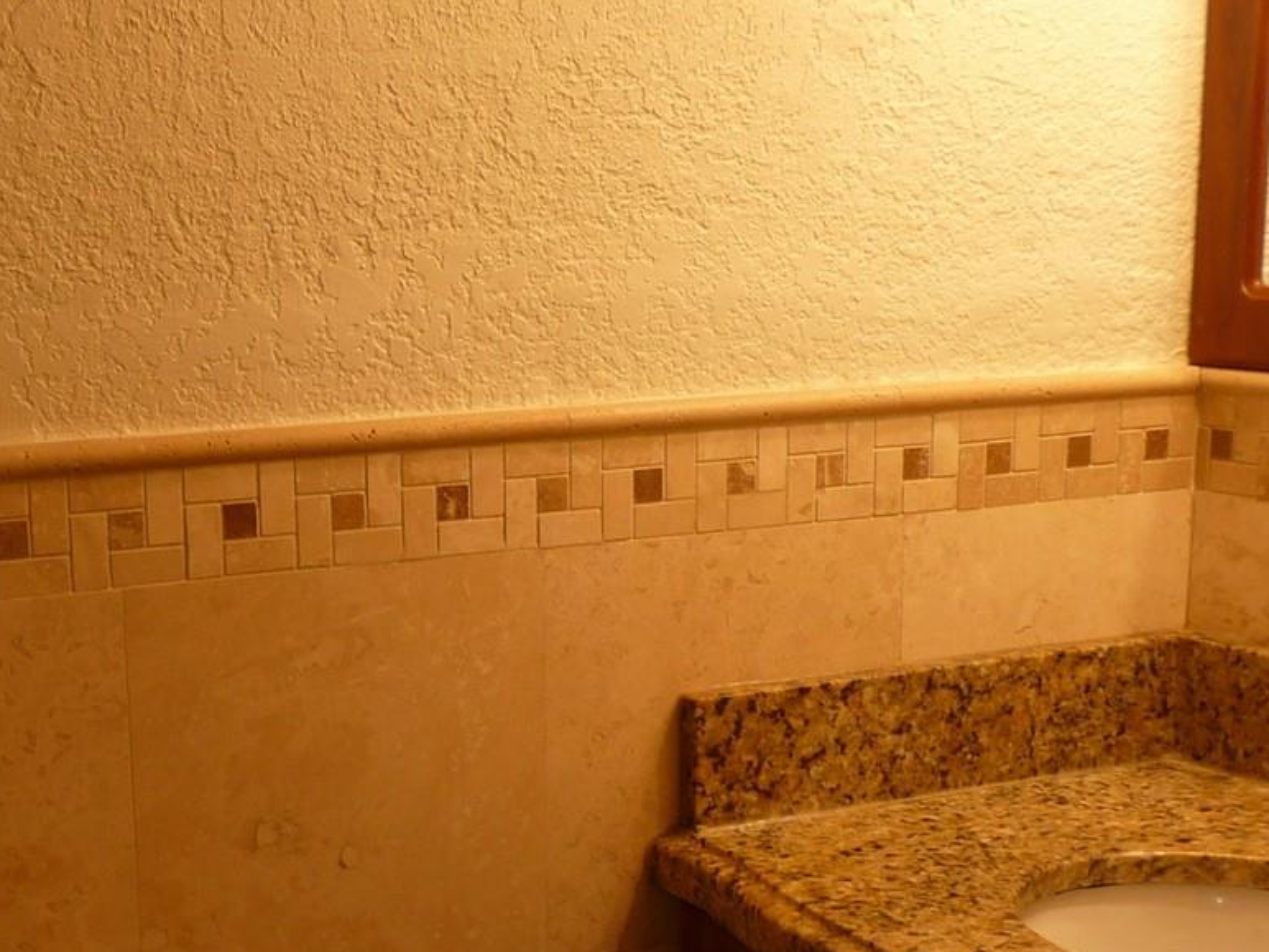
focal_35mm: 58
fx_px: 2126
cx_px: 325
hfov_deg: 32.6
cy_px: 692
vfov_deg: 25.0
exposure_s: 1/50
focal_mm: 4.7
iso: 100
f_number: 3.3
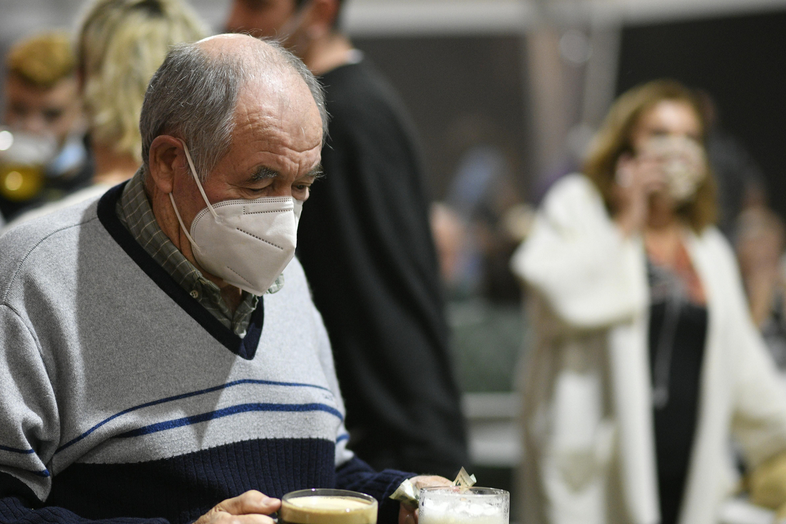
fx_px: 2423
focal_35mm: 111
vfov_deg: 12.3
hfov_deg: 18.4
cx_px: 321
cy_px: 302
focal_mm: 85
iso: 1600
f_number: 2.2
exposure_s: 1/125
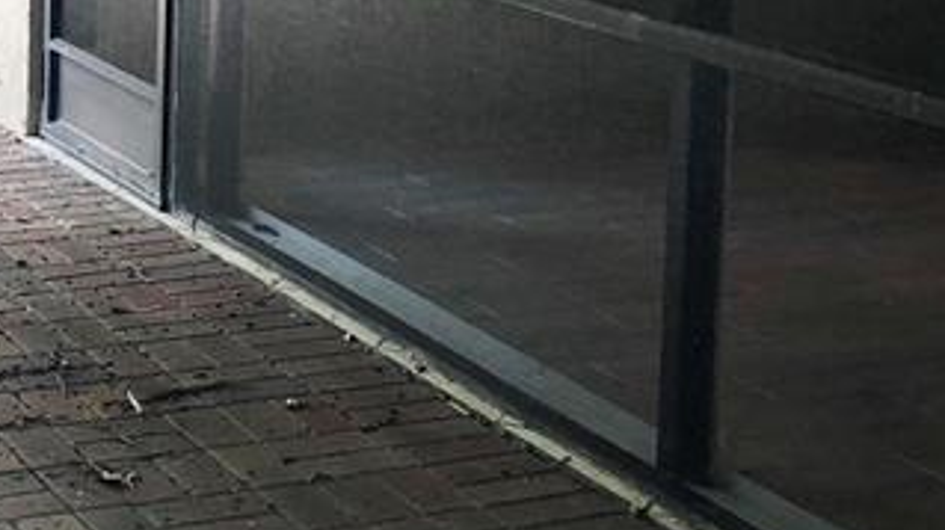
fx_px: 2454
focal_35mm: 98
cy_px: -98
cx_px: 169
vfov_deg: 12.1
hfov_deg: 21.5
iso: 20
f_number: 1.8
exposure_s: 1/40
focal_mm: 3.99
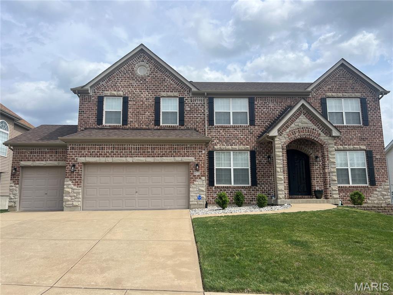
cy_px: 148
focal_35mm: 26
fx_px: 295
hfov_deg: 67.3
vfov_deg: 53.1
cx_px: 196
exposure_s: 1/5587
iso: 50
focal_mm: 5.7
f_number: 1.5
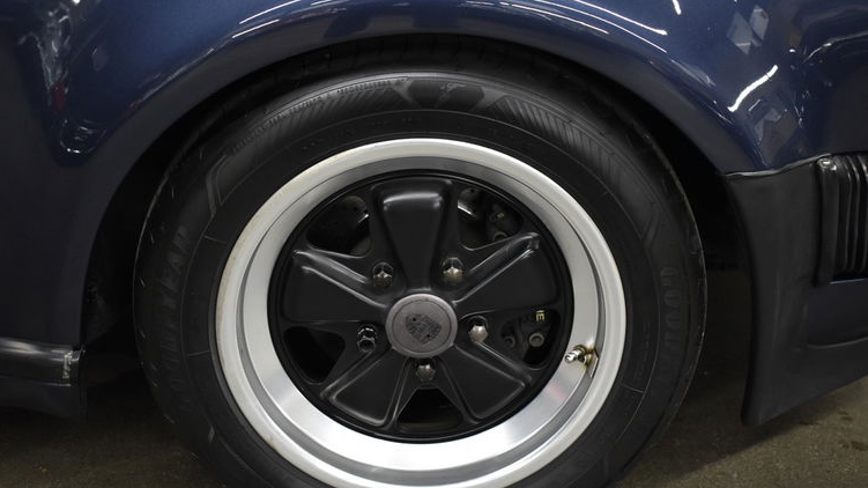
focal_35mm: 45
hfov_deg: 45.5
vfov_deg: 26.4
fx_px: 1035
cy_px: 295
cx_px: 439
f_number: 4.2
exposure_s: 1/50
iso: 1100
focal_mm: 28
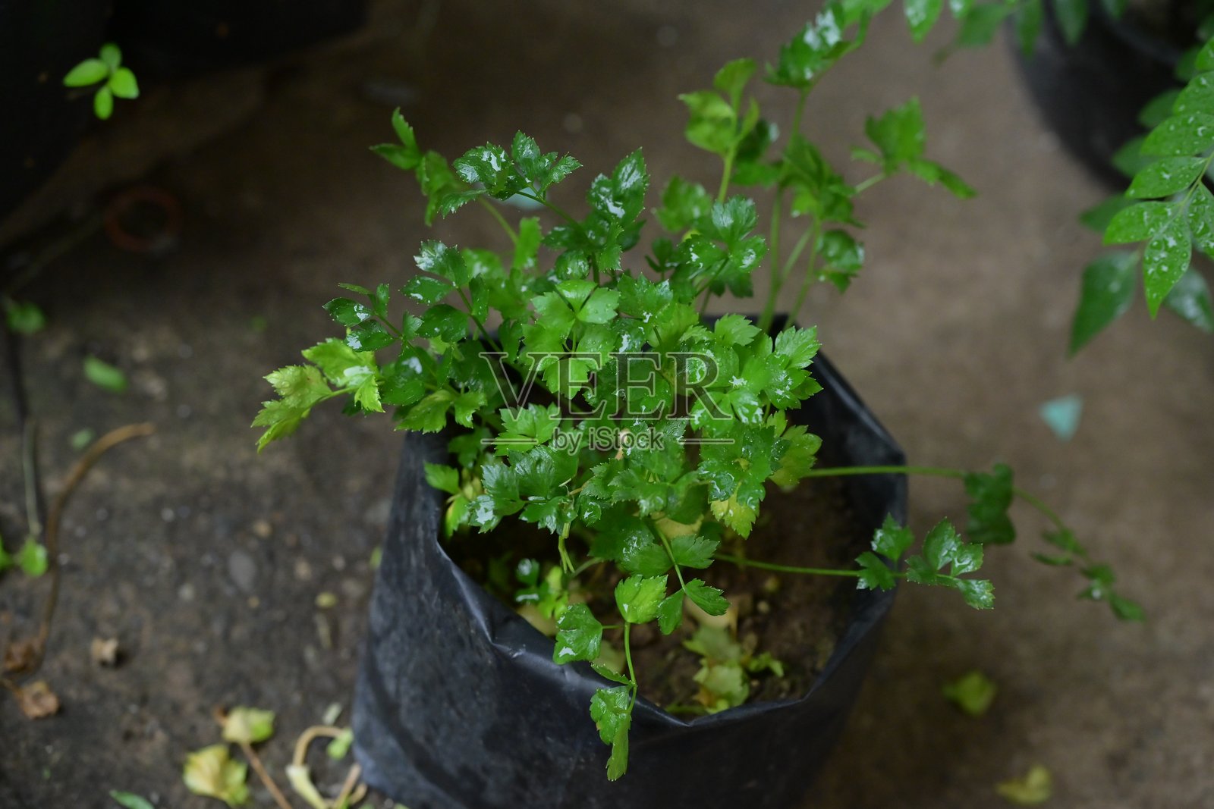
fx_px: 4553
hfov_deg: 15.2
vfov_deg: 10.2
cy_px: 404
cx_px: 607
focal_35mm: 135
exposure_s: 1/1000
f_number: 4
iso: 3200
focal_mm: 135
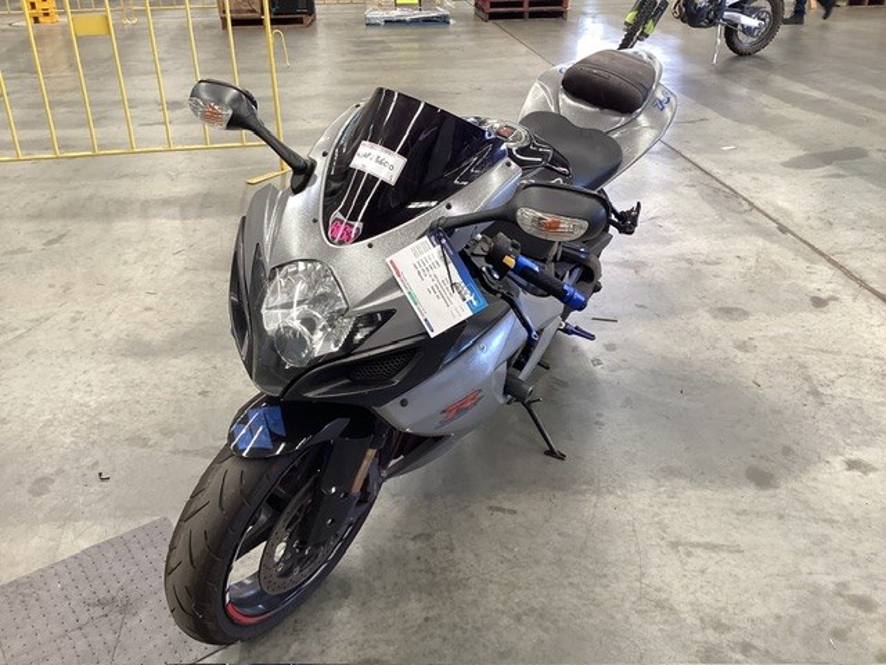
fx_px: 793
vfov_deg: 45.4
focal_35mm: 31
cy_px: 332
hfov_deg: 58.4
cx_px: 443
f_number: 2.4
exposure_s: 1/60
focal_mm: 3.3
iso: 80
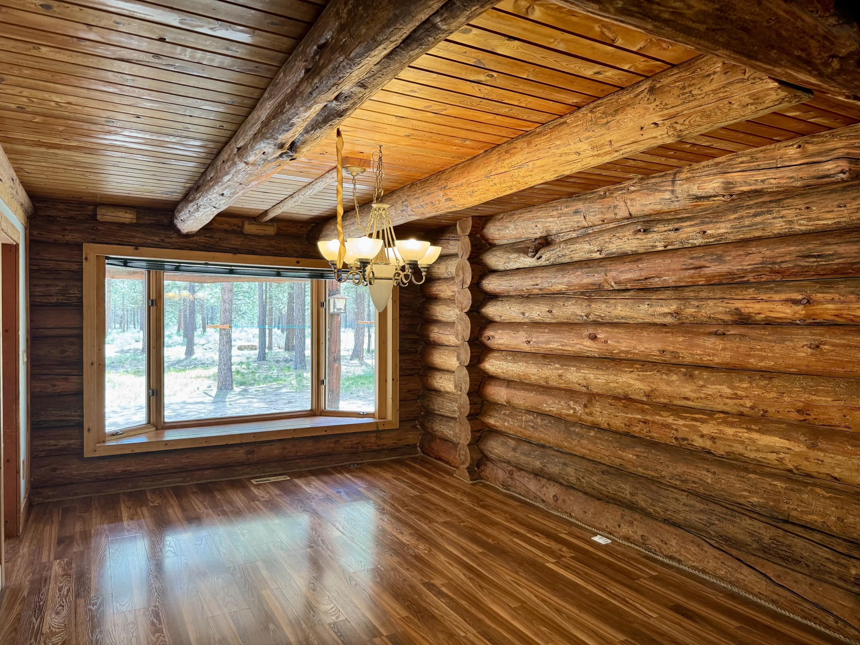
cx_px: 430
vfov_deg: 56.8
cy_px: 322
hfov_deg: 71.6
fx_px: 596
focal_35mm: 24
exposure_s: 1/120
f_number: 1.78
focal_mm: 6.76
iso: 200
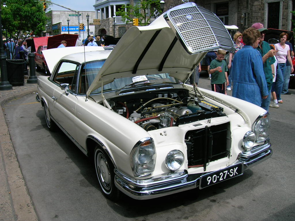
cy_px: 110
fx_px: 290
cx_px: 148
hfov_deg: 54.0
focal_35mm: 34
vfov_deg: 41.8
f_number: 4.9
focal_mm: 5.7
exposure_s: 1/486
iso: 50
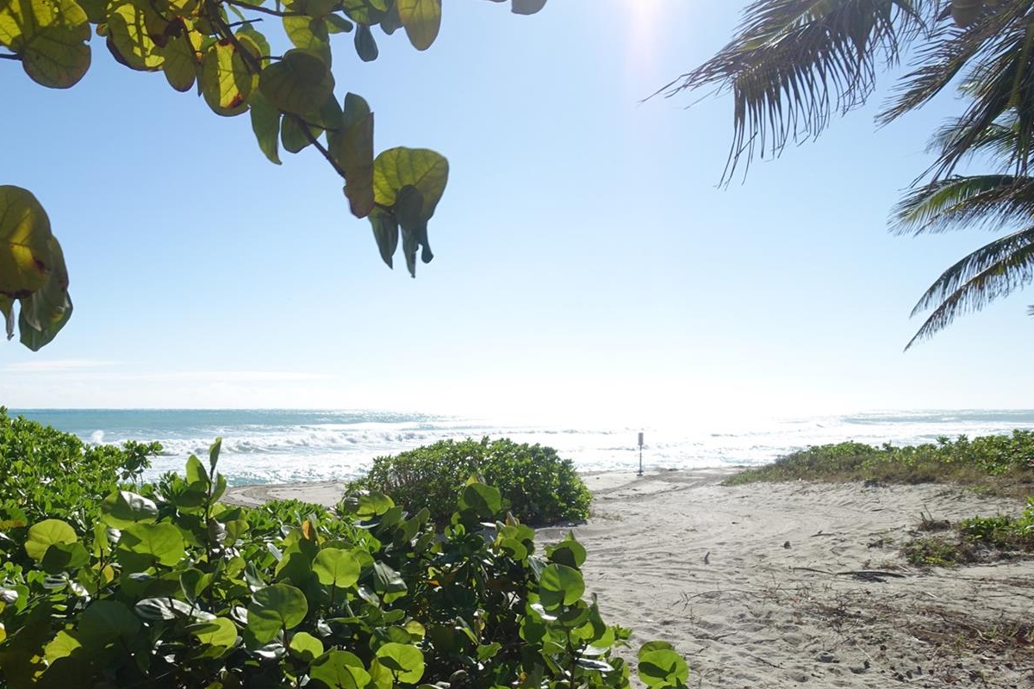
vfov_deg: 40.7
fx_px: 919
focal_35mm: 32
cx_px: 362
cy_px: 446
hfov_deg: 57.7
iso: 125
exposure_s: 1/160
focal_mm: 8.8
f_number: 4
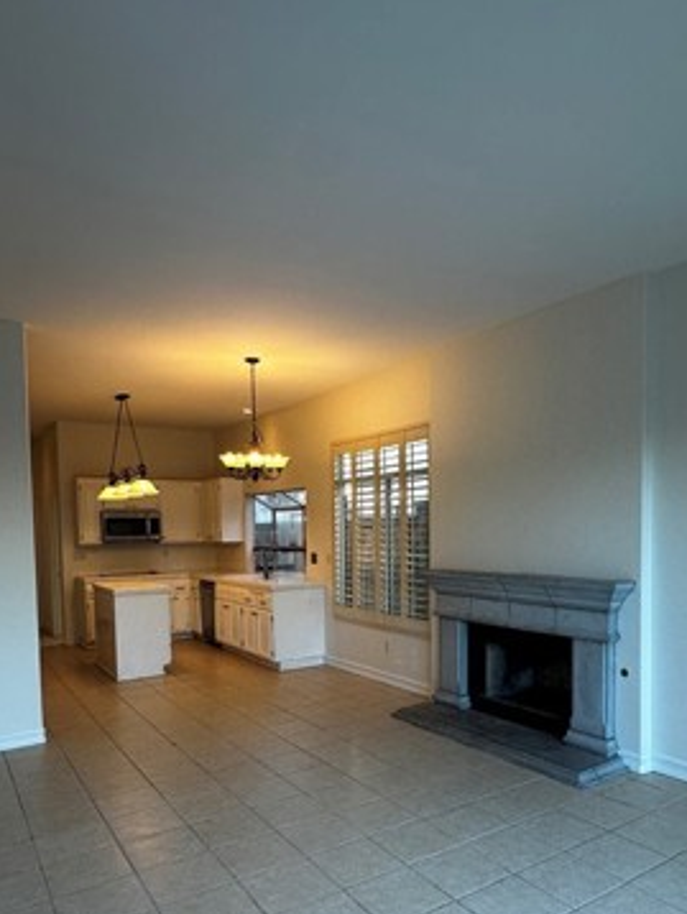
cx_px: 401
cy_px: 564
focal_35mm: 25
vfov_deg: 68.4
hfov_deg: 54.7
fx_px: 661
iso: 160
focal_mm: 2.22
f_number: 2.2
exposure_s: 1/120
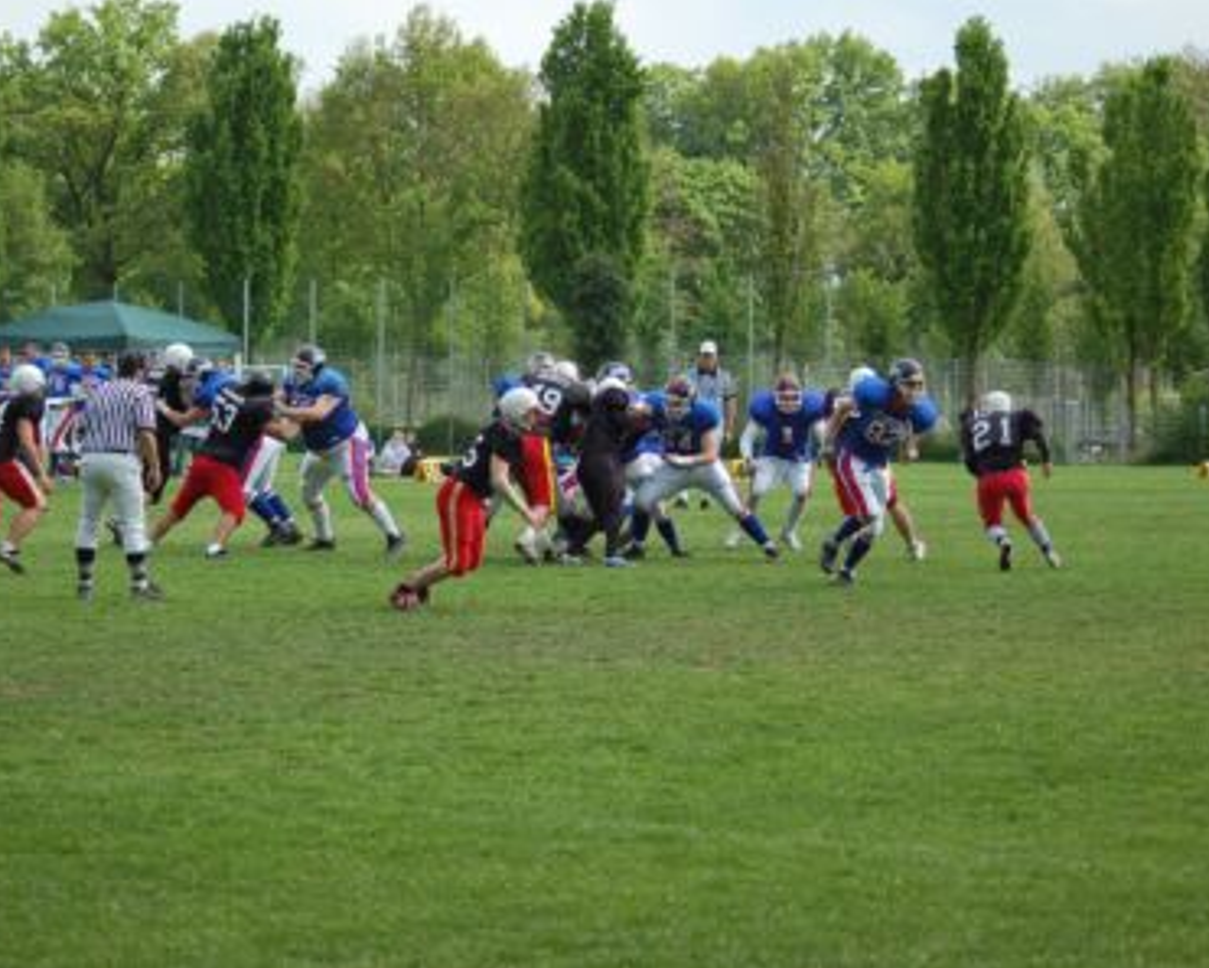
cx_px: 539
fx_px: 4295
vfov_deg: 12.9
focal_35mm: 120
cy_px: 482
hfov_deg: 16.0
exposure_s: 1/1000
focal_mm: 70
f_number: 4
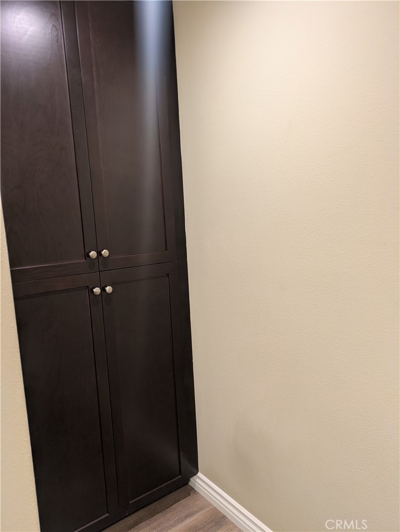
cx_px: 200
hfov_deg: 54.9
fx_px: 385
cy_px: 266
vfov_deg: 69.4
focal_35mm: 25
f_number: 1.89
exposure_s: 1/24
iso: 147
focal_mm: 5.43
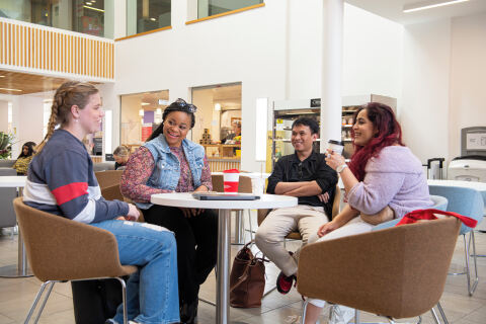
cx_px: 243
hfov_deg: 50.7
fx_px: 513
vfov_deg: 35.1
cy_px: 162
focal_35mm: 38
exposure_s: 1/100
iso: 800
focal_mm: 38
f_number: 4
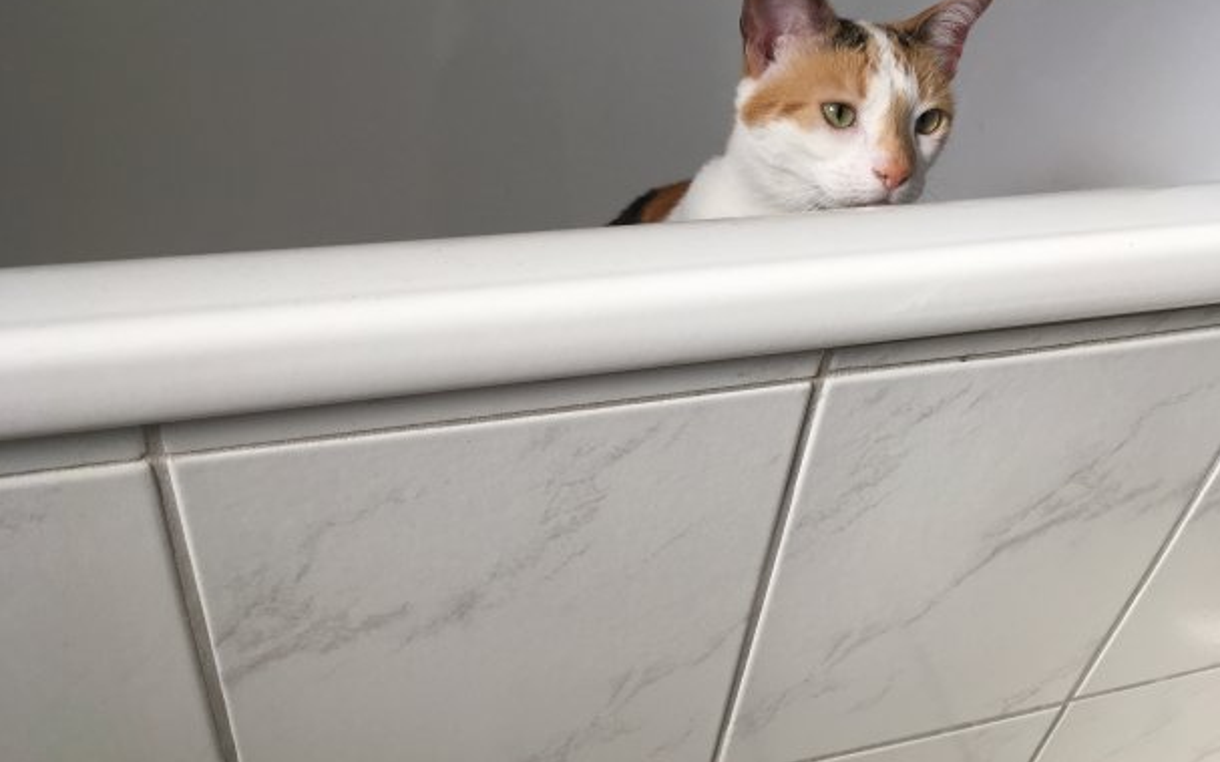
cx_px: 613
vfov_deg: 40.6
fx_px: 1030
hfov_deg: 61.2
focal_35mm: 31
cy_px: 371
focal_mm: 4.15
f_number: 2.2
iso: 40
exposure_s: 1/100
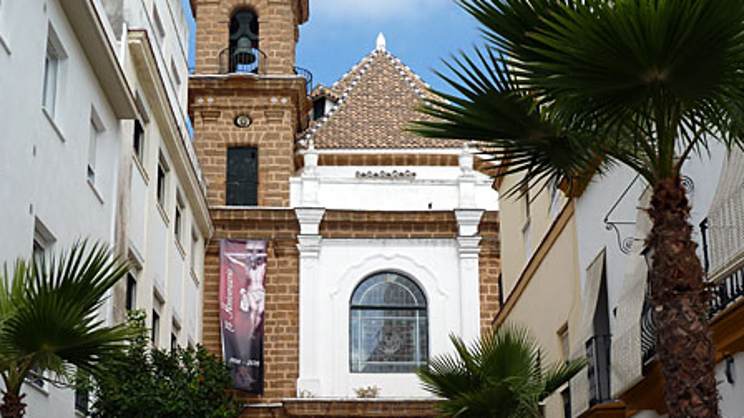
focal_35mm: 54
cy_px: 304
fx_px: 1065
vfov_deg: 22.1
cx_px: 372
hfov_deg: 38.5
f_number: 4.5
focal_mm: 6.1
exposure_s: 1/400
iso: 80
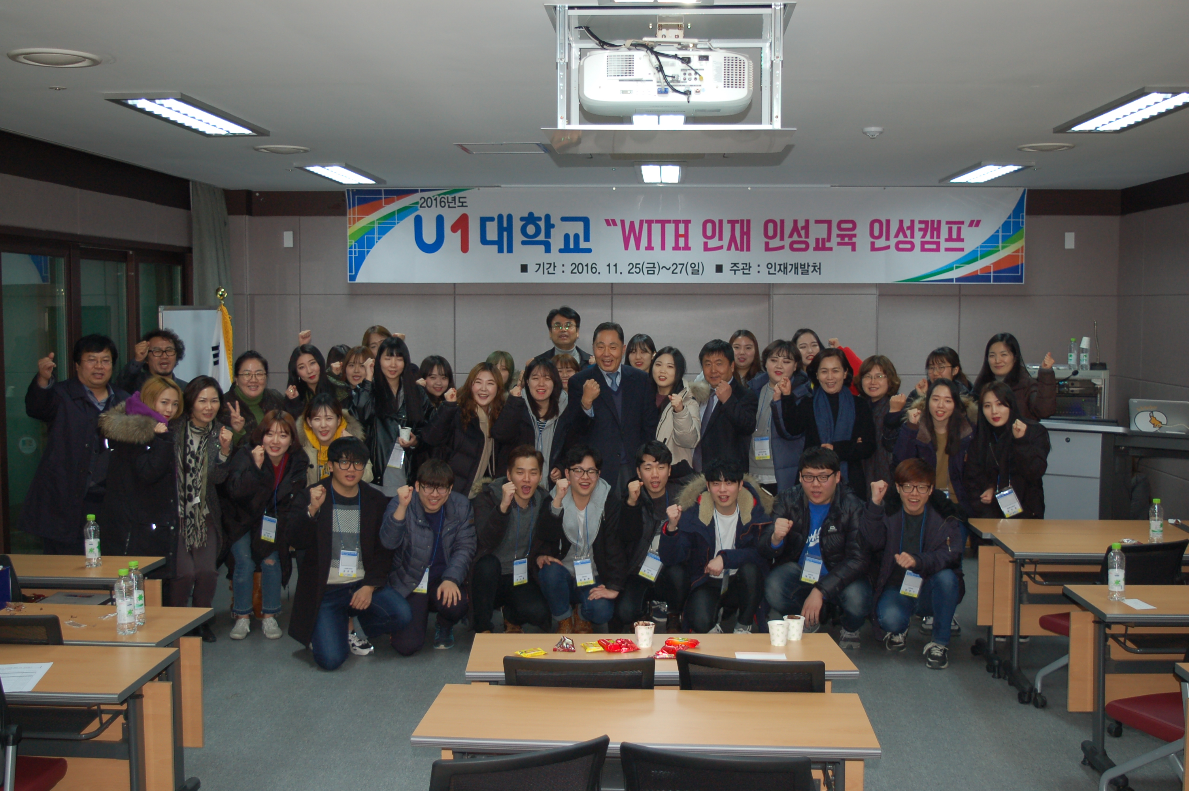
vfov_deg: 33.0
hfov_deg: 48.0
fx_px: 1336
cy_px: 396
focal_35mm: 40
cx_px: 594
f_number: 4.2
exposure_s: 1/60
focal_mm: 27
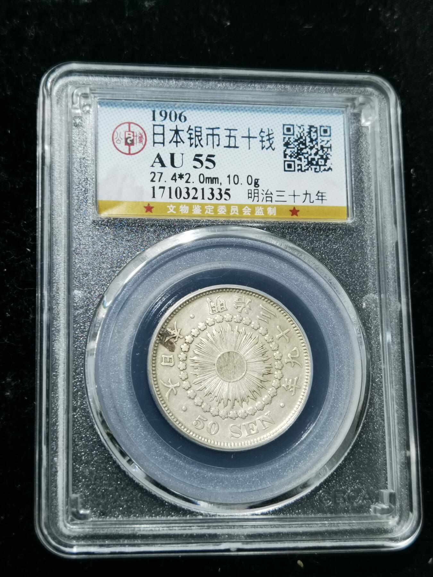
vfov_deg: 30.3
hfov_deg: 22.9
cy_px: 288
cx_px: 216
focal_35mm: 64
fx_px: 1067
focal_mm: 6.67
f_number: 1.9
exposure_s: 1/100
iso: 125
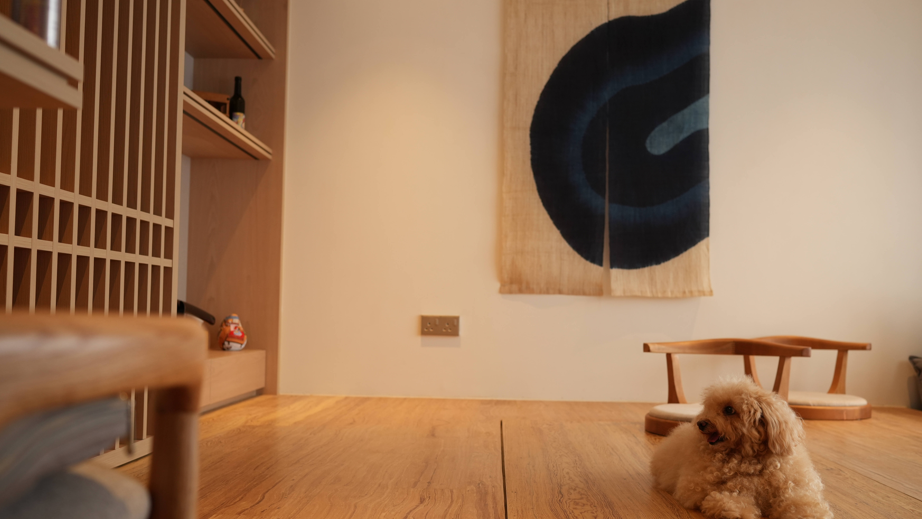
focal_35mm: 39
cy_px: 278
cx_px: 480
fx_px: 953
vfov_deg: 30.4
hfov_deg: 51.6
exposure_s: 1/40
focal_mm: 35
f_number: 4
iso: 500
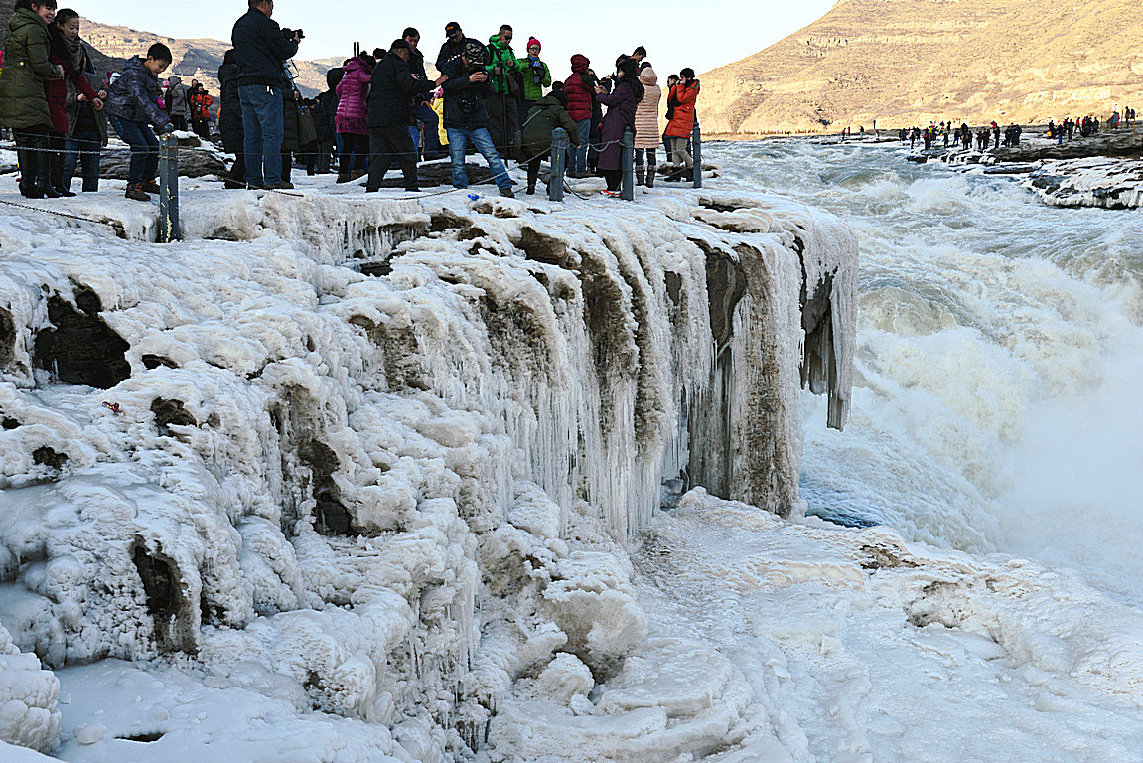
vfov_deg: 35.1
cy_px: 382
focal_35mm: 38
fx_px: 1207
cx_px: 572
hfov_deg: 50.7
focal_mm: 38
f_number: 8
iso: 100
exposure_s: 1/100
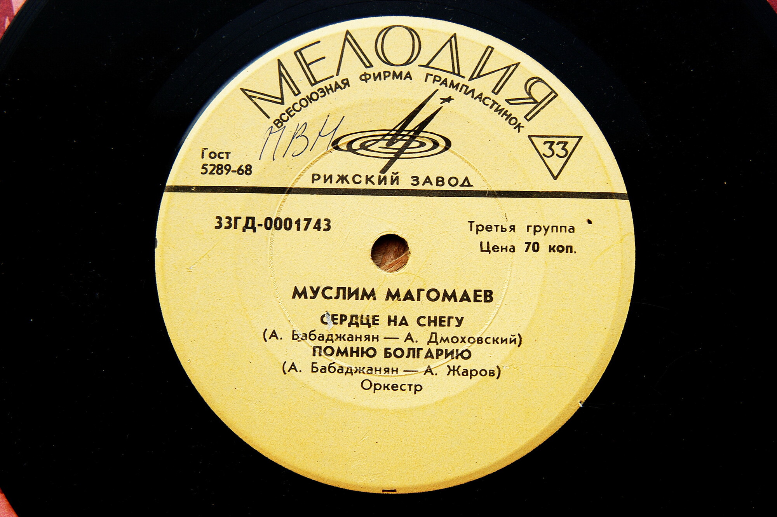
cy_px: 258
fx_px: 1132
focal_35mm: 52
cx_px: 388
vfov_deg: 25.7
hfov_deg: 37.9
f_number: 4
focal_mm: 35
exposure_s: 1/60
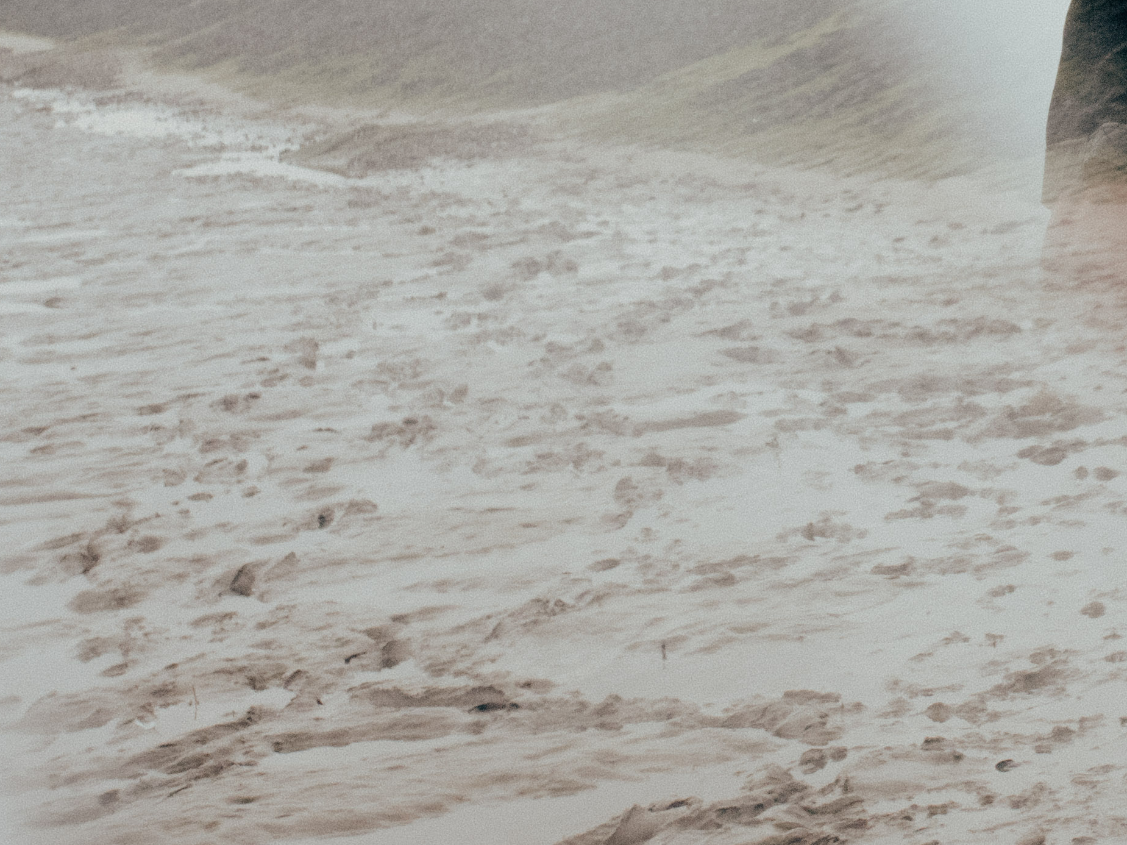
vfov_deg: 11.2
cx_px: 1289
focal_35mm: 129
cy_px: -214
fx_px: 4199
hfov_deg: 14.9
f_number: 5
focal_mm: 23
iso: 640
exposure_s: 1/1000
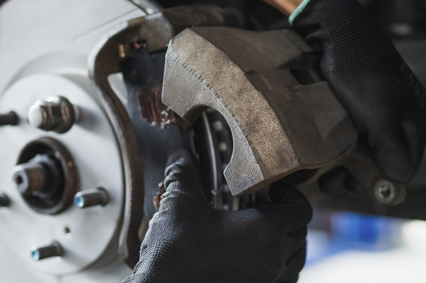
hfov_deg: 19.8
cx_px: 238
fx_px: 1218
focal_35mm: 103
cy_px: 172
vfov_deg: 13.3
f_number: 2
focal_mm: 50
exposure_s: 1/200
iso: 2000
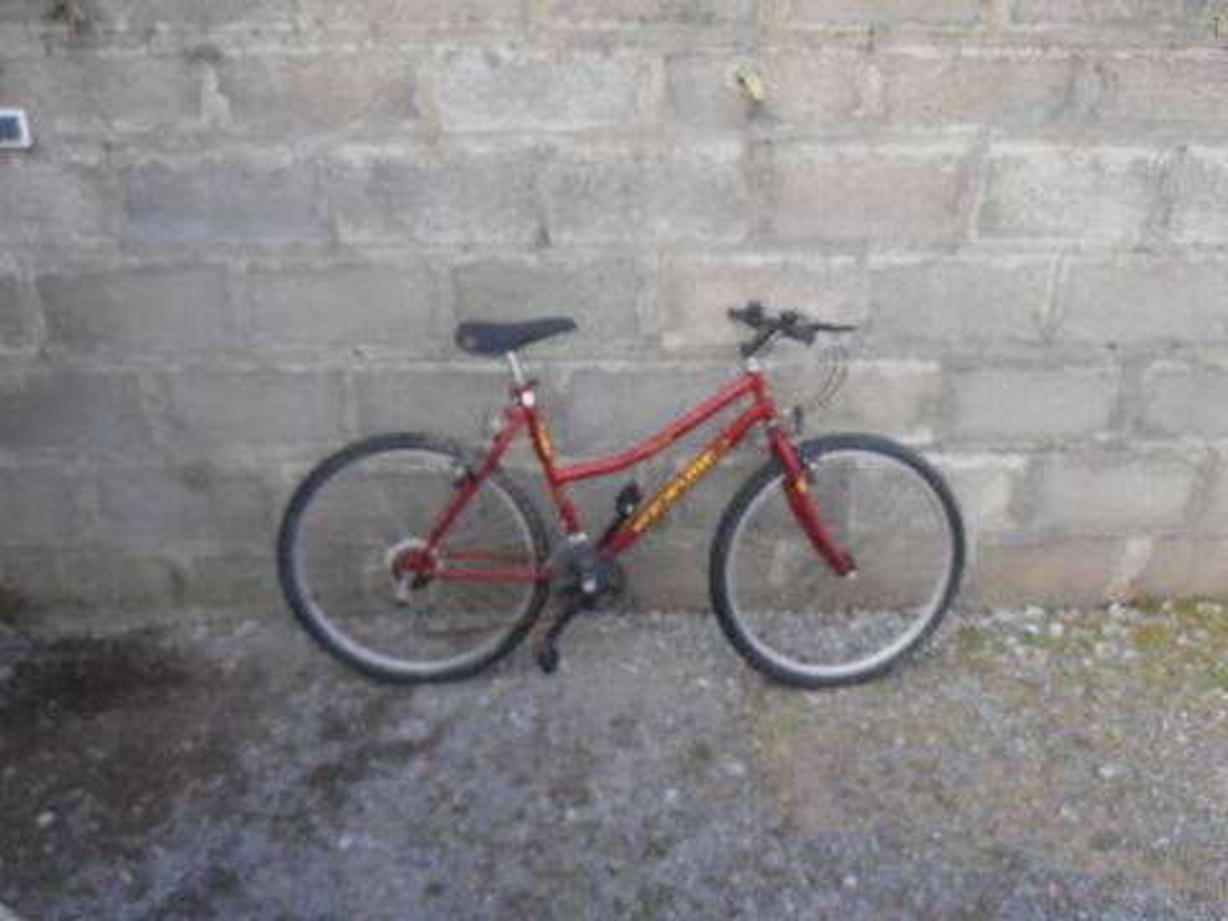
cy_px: 460
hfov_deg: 71.6
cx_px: 614
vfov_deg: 56.8
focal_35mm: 24
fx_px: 851
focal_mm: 4.2
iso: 80
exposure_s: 1/125
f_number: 3
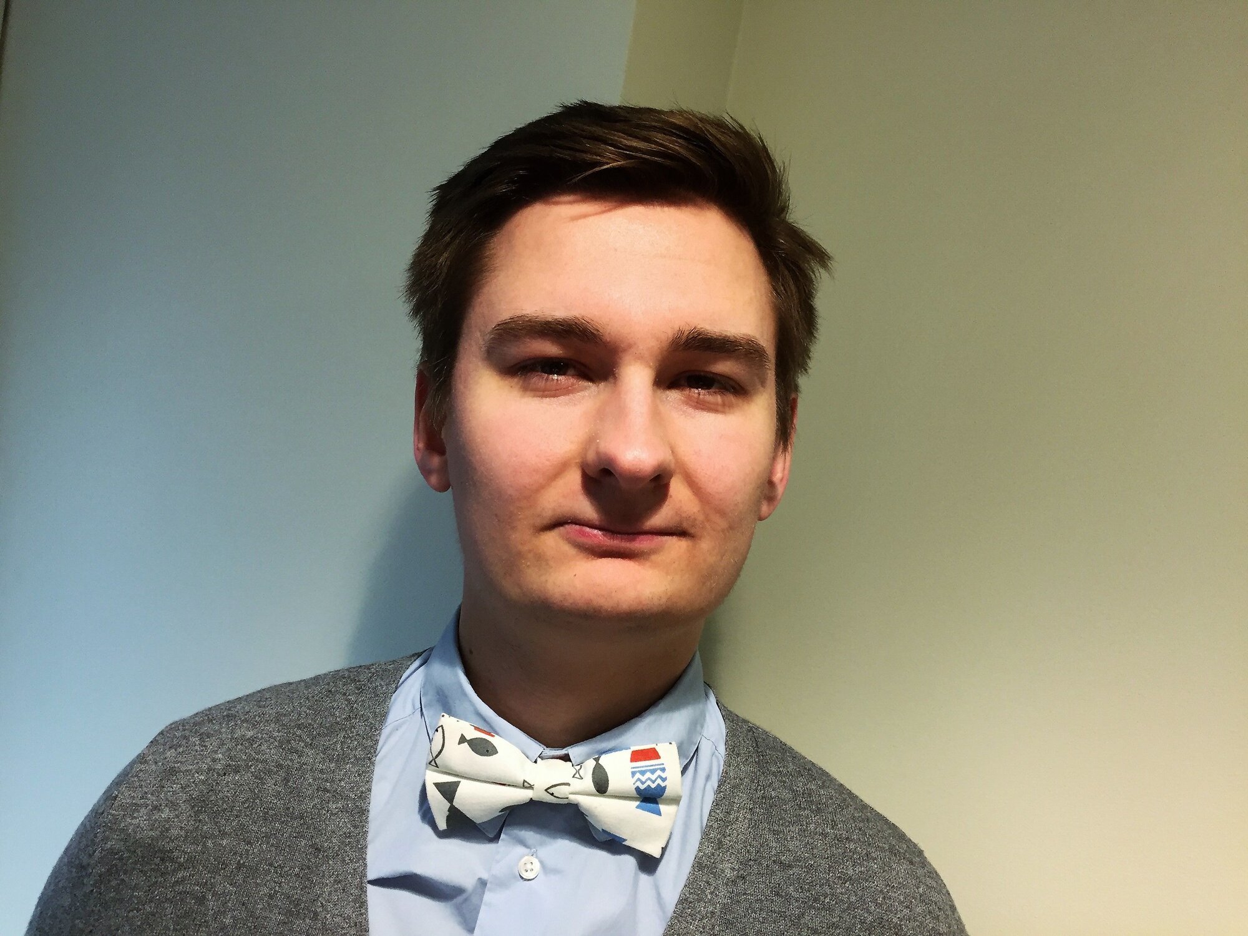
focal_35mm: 29
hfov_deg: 61.7
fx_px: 1046
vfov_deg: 48.2
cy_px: 468
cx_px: 624
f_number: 2.2
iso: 64
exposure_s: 1/33
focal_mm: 4.15
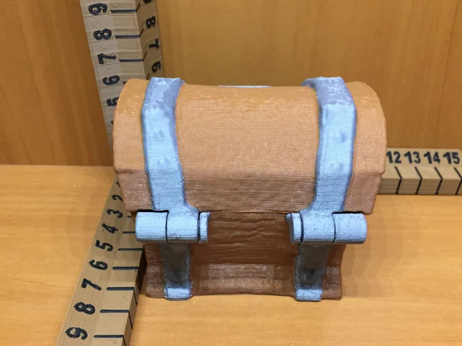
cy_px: 179
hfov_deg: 56.8
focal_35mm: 32
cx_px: 224
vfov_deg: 44.1
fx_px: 427
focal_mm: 4.15
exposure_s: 1/15
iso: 100
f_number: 2.2
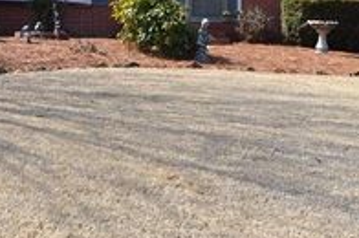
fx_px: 687
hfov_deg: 29.3
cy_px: 10
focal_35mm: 69
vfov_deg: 19.2
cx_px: 156
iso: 100
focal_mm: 18
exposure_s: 1/200
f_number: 7.1
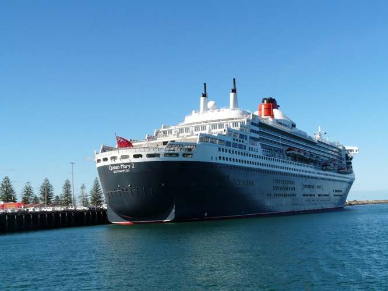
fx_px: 527
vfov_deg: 30.9
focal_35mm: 47
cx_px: 194
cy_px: 146
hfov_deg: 40.4
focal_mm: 7.7
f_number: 6.3
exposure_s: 1/500
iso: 100
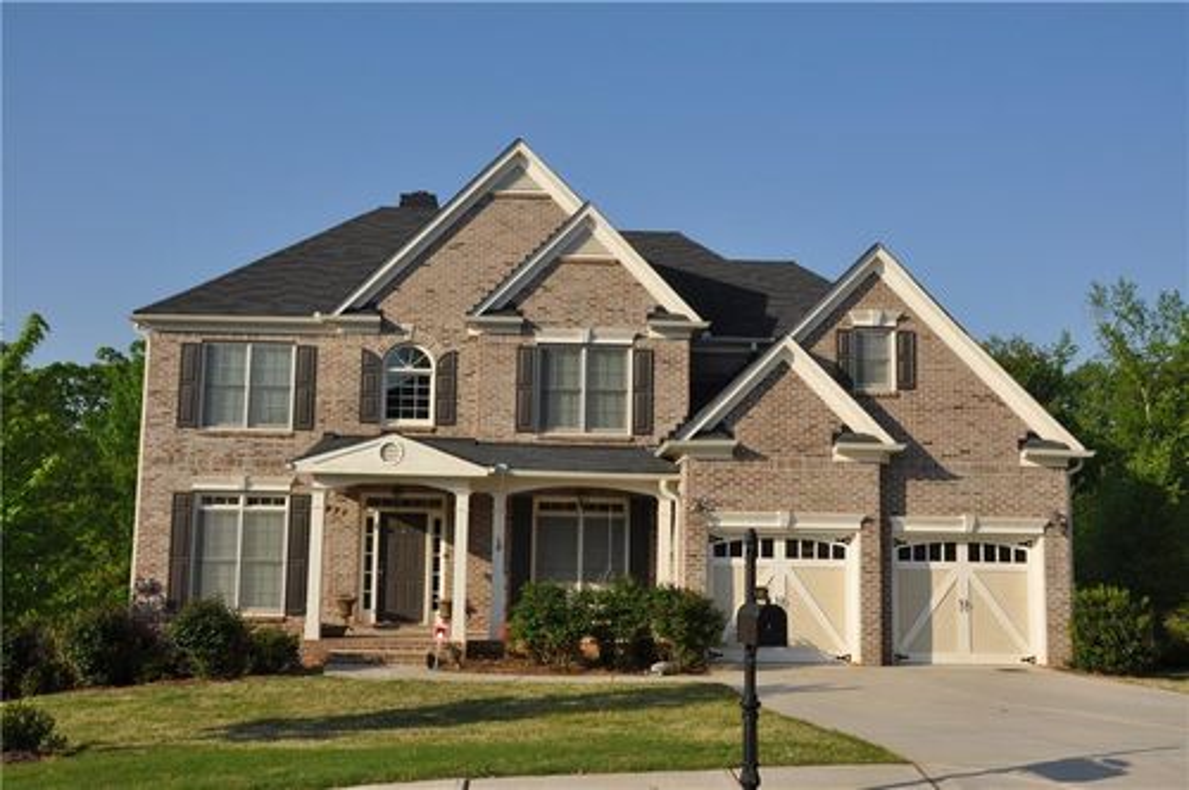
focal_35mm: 38
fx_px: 1237
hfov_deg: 51.3
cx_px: 594
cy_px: 395
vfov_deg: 35.4
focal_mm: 25
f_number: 13
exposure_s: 1/200
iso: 200
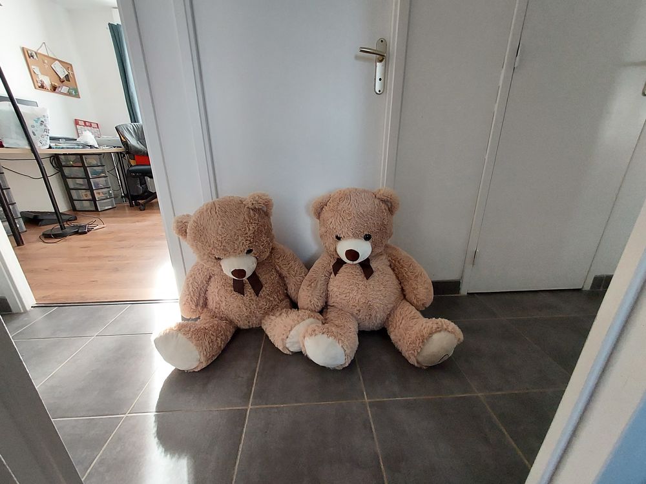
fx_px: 243
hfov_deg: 106.2
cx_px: 323
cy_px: 242
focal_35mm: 13
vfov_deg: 89.9
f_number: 2.2
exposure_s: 1/50
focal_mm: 1.42
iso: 250
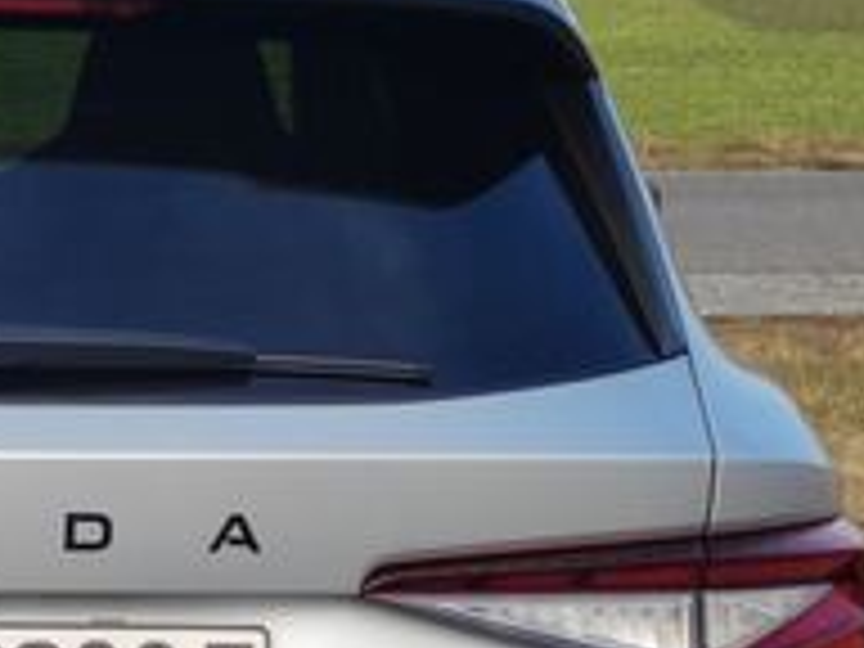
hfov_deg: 8.1
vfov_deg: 6.2
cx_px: -270
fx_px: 5990
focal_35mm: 240
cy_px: 533
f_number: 1.9
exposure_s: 1/630
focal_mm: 5.52
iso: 100
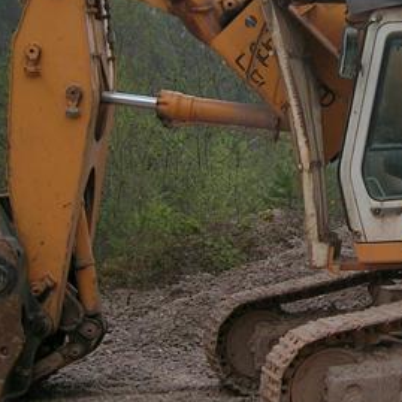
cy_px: 193
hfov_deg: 18.5
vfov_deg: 18.9
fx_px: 1209
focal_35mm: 92
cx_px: 377
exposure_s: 1/256
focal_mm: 5.4
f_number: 2.8
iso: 50
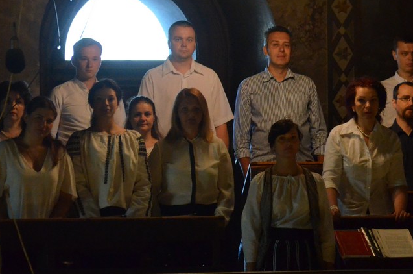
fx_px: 3171
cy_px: 110
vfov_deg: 4.9
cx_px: 328
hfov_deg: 7.4
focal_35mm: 277
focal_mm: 98
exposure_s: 1/125
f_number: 4.5
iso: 4000
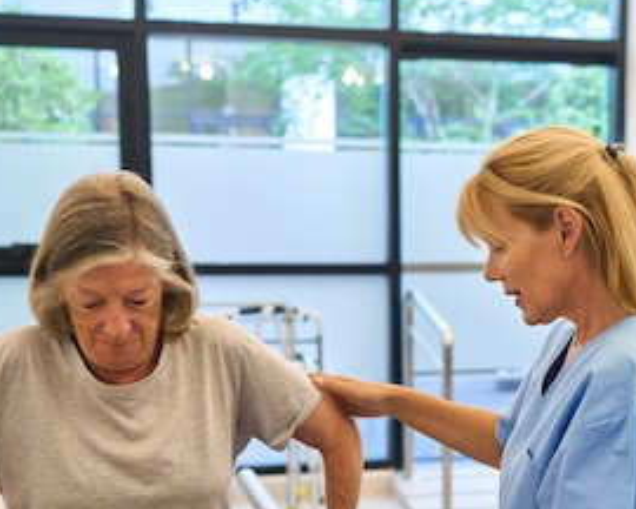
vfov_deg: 19.4
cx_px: 511
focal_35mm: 78
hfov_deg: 24.1
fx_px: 1468
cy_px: 414
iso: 320
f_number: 2.5
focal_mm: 35
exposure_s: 1/125
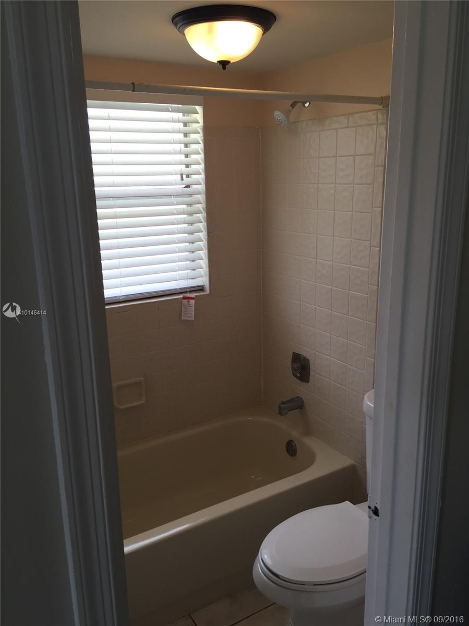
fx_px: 524
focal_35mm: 29
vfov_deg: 61.7
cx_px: 234
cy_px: 313
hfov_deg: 48.2
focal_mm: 4.15
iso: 32
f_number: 2.2
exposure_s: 1/120
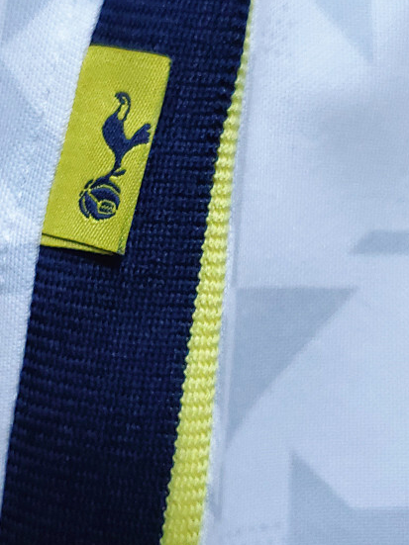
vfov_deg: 37.5
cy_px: 261
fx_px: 804
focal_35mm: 51
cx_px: 108
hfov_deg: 28.2
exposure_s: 1/90
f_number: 1.5
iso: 400
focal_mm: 4.3
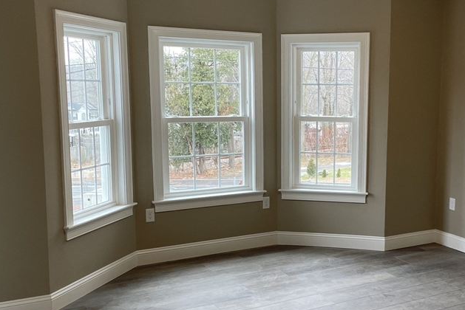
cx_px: 316
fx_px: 569
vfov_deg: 30.5
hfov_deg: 43.7
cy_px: 177
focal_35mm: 44
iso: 125
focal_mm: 4.2
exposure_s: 1/120
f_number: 1.6
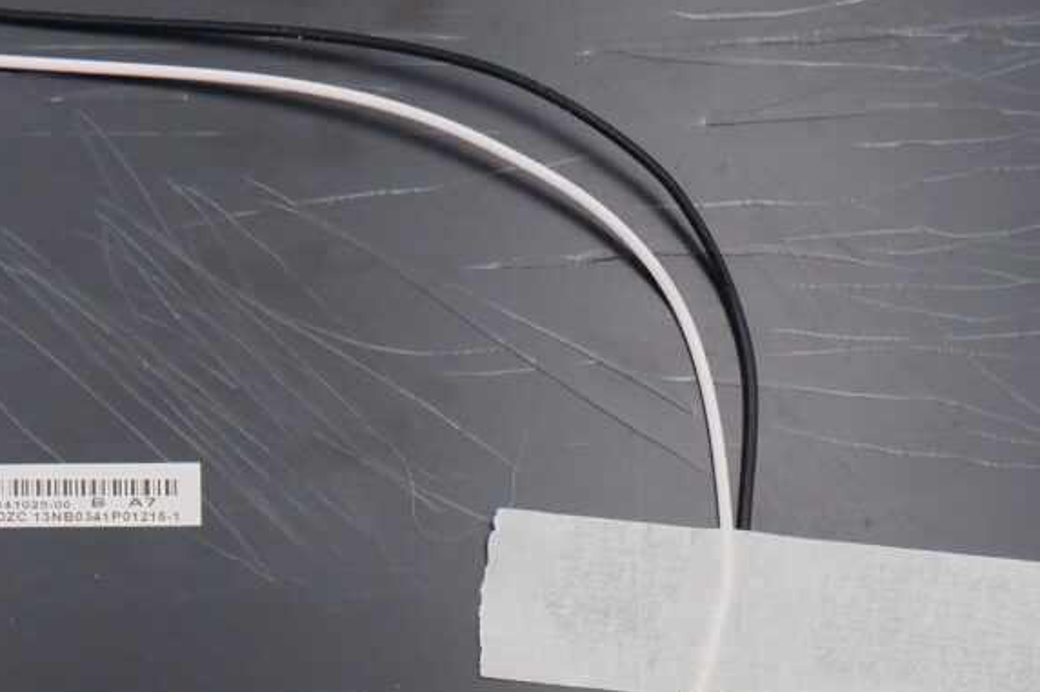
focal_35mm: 103
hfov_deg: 19.6
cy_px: 642
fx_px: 2975
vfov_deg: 13.2
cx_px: 167
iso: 1250
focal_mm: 15
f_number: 6.4
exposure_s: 1/400
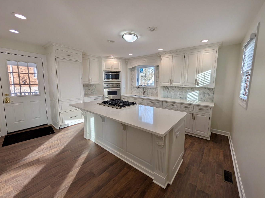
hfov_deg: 106.1
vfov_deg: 89.8
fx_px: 100
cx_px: 138
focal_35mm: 13
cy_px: 94
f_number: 1.7
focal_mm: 2.02
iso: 52
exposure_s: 1/385
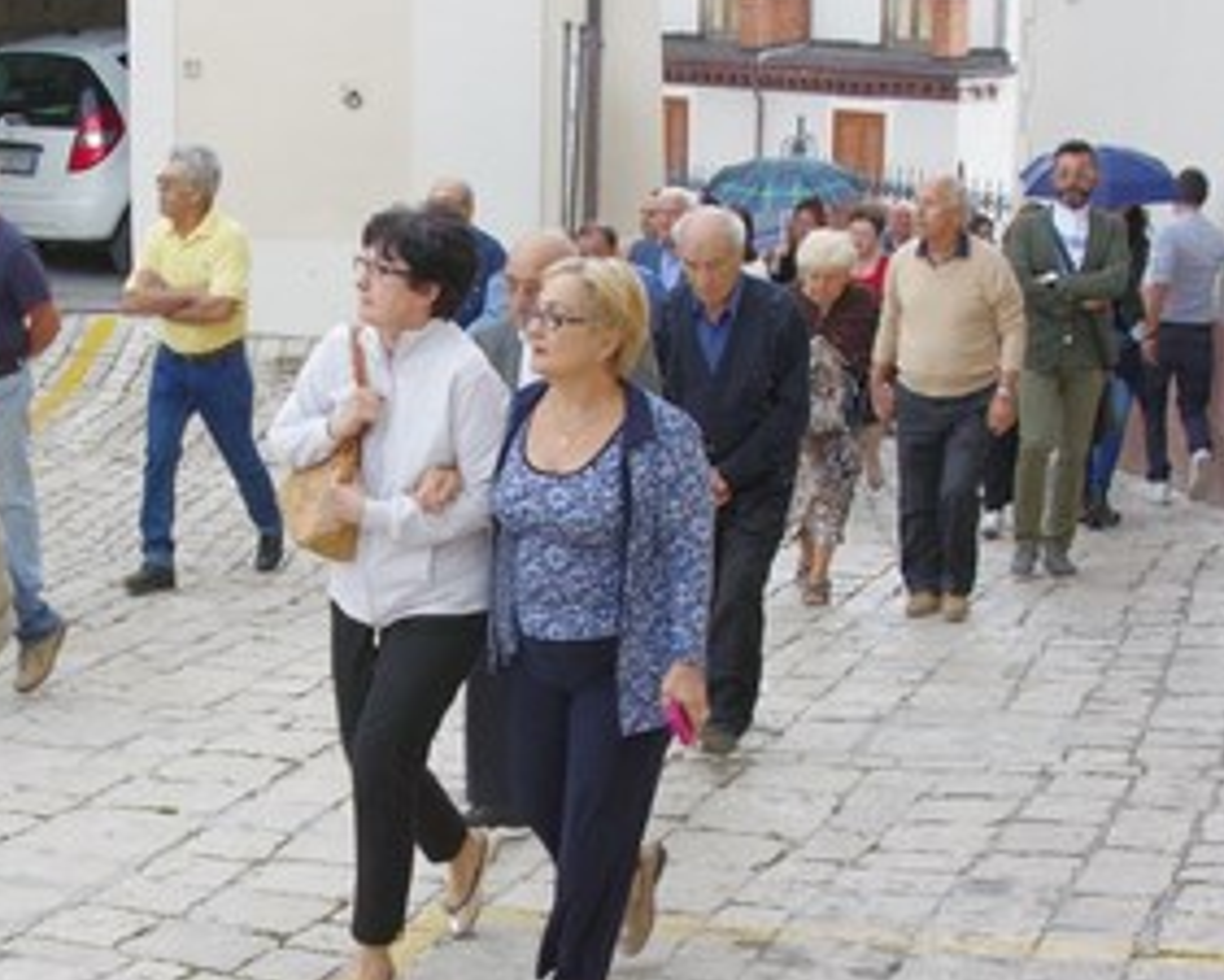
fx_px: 2537
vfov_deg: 21.8
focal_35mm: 70
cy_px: 634
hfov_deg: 26.9
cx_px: 366
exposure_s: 1/125
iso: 2000
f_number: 6.3
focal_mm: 28
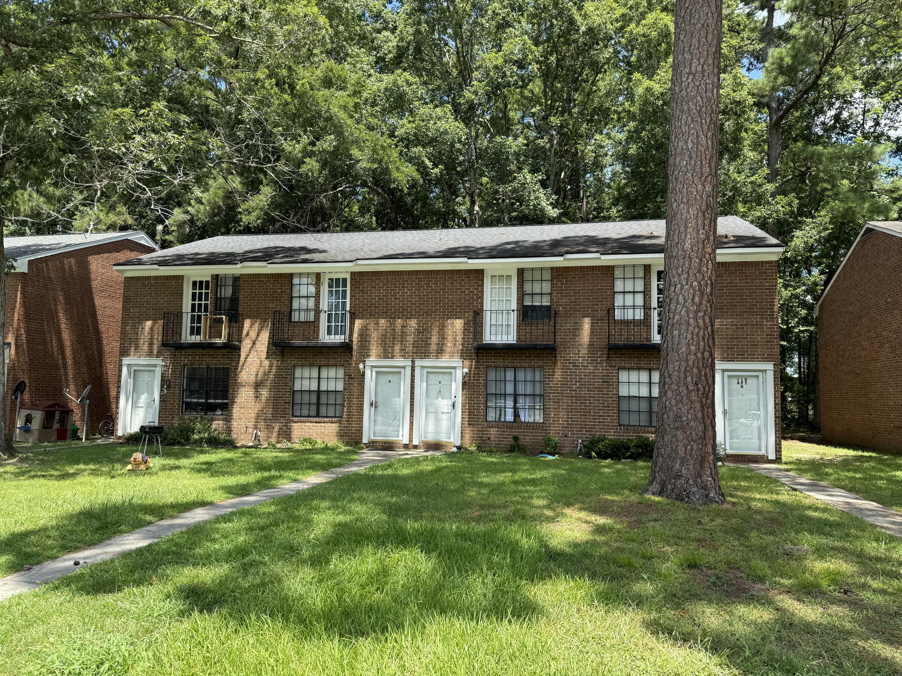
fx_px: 625
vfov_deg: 56.8
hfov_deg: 71.6
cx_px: 451
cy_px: 338
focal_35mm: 24
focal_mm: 6.76
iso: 80
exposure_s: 1/1122
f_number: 1.78
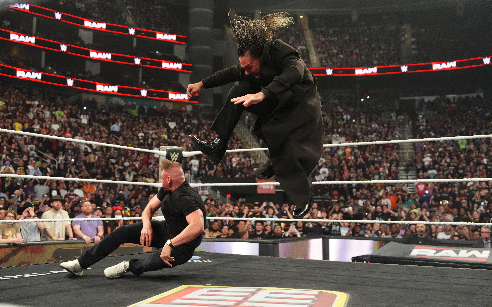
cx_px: 247
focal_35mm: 41
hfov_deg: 48.2
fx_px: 550
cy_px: 146
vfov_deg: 31.2
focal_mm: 40
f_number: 2.8
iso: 6400
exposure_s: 1/640
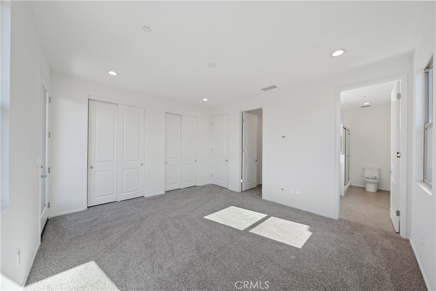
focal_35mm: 12
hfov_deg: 112.6
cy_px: 146
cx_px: 218
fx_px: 145
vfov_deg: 90.0
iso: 800
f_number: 8
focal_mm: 12
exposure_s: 1/90
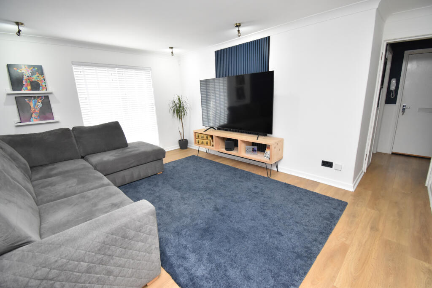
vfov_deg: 77.3
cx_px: 216
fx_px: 180
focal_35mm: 15
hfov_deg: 100.4
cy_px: 144
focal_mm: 10
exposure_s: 1/125
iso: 1400
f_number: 4.5
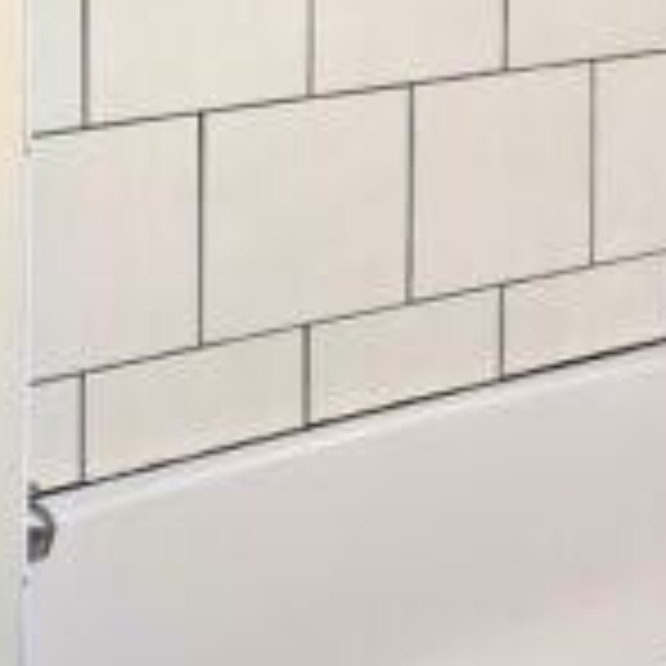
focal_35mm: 73
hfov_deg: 23.6
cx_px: 436
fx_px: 1589
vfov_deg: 21.0
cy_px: -254
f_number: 1.7
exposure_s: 1/120
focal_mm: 6.3
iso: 160
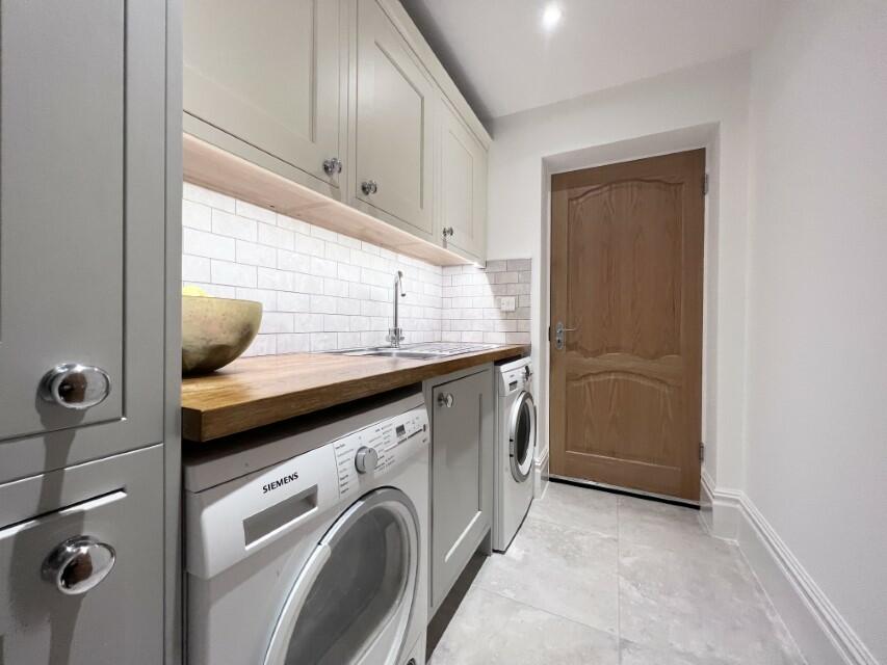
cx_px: 444
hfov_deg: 106.2
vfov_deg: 89.9
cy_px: 332
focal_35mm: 13
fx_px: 333
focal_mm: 1.57
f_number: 1.8
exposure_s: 1/100
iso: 160
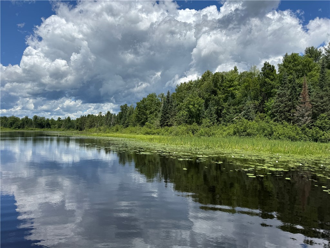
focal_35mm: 24
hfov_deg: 71.6
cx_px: 165
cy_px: 124
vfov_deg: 56.8
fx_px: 229
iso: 80
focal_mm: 6.76
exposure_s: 1/7092
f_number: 1.78
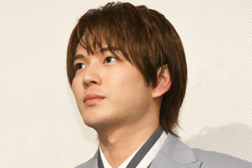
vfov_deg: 7.6
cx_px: 83
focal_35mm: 181
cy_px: 131
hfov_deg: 11.3
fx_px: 1267
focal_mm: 75
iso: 16000
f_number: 6.3
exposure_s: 1/160
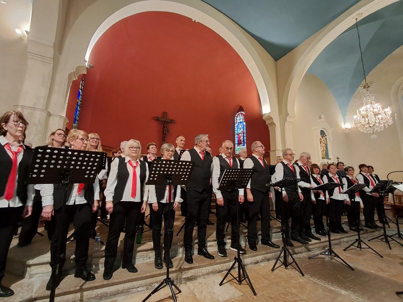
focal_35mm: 16
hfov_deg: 94.5
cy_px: 151
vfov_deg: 78.1
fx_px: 186
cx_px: 202
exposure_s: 1/25
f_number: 2.2
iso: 250
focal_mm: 1.64
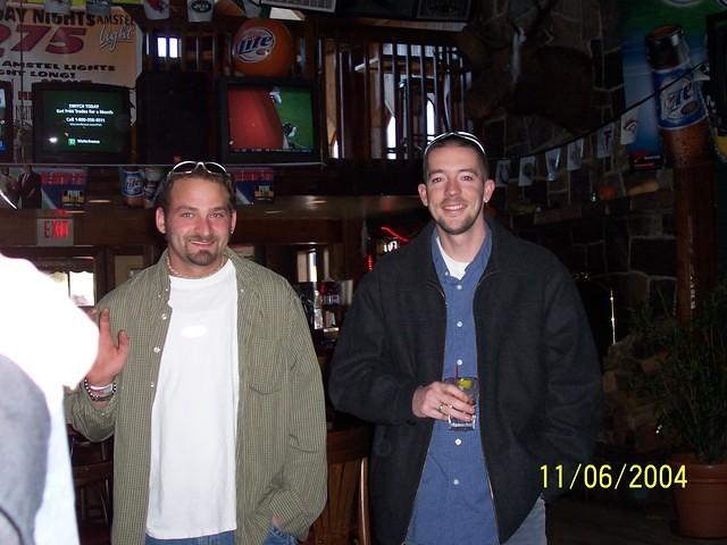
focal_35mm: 57
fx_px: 1197
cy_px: 272
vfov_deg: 25.7
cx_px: 364
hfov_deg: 33.8
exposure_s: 1/60
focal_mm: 8.6
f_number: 3.4
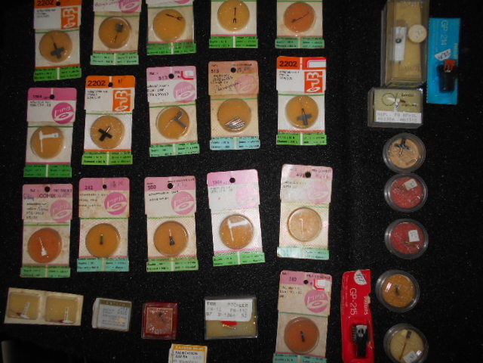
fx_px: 363
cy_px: 182
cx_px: 242
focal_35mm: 26
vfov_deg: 53.1
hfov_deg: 67.3
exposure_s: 1/25
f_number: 3.2
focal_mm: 4.6
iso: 80
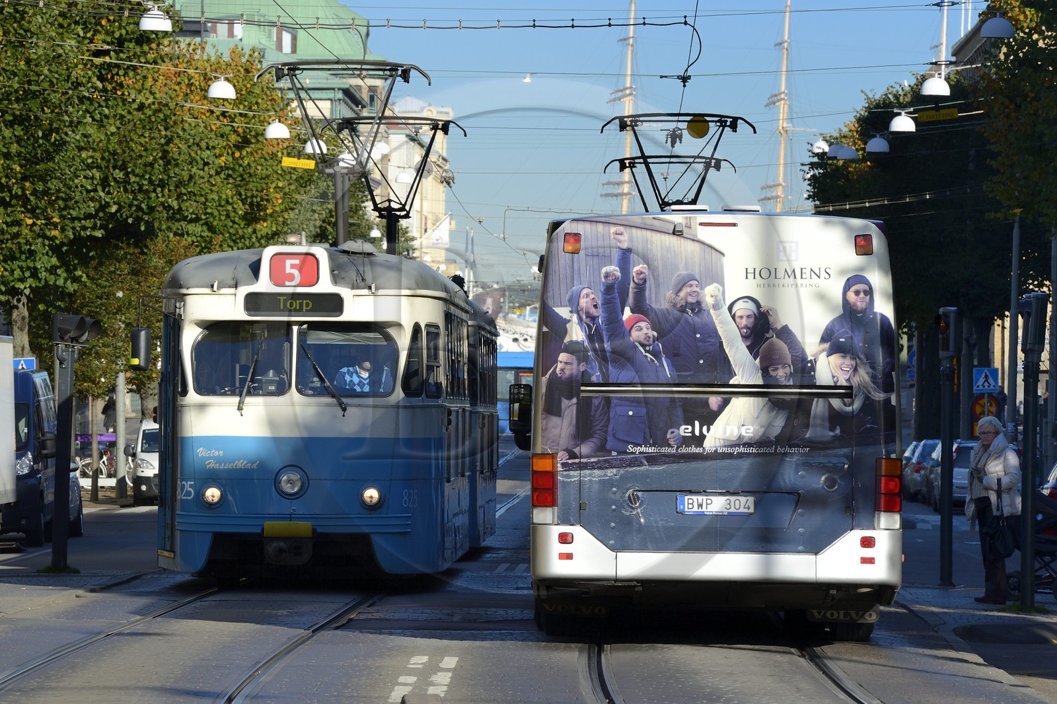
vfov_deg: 6.9
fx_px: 5871
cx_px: 528
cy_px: 352
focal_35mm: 200
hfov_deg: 10.3
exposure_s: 1/200
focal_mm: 200
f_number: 13
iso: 200
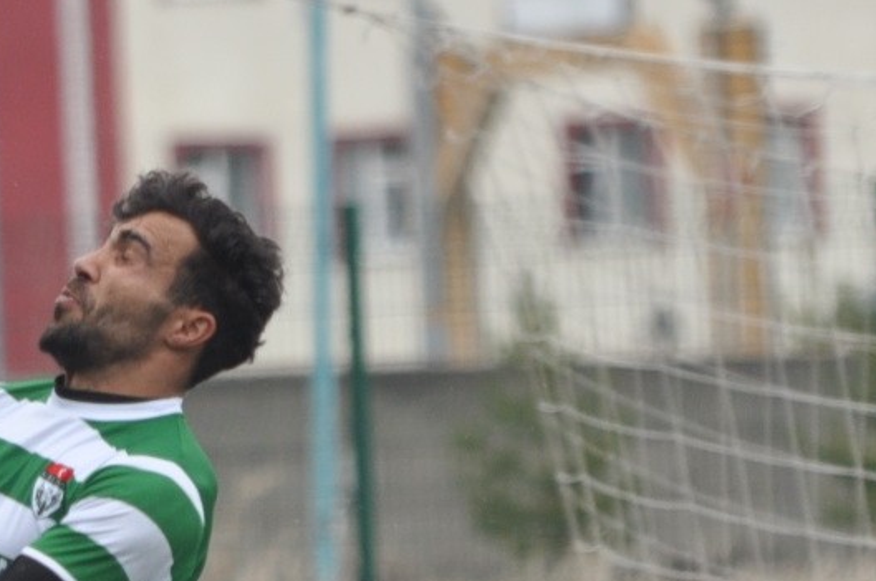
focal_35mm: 1337
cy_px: 579
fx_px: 32484
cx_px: -12
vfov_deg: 1.0
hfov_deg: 1.5
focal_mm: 220
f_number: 5
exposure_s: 1/640
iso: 320
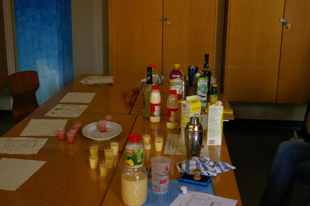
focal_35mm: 50
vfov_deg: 27.2
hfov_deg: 40.0
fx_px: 426
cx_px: 155
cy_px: 103
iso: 800
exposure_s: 1/30
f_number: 5.6
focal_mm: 33
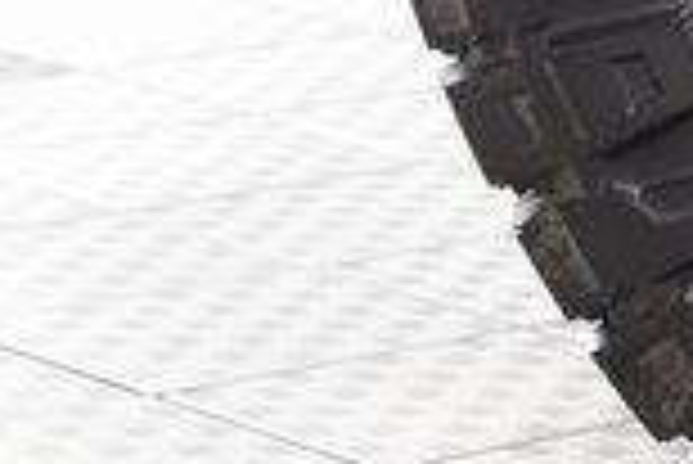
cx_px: 1818
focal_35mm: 279
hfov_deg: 6.9
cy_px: -480
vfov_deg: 4.9
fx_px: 5376
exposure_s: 1/15
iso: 1600
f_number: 6.3
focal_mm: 28
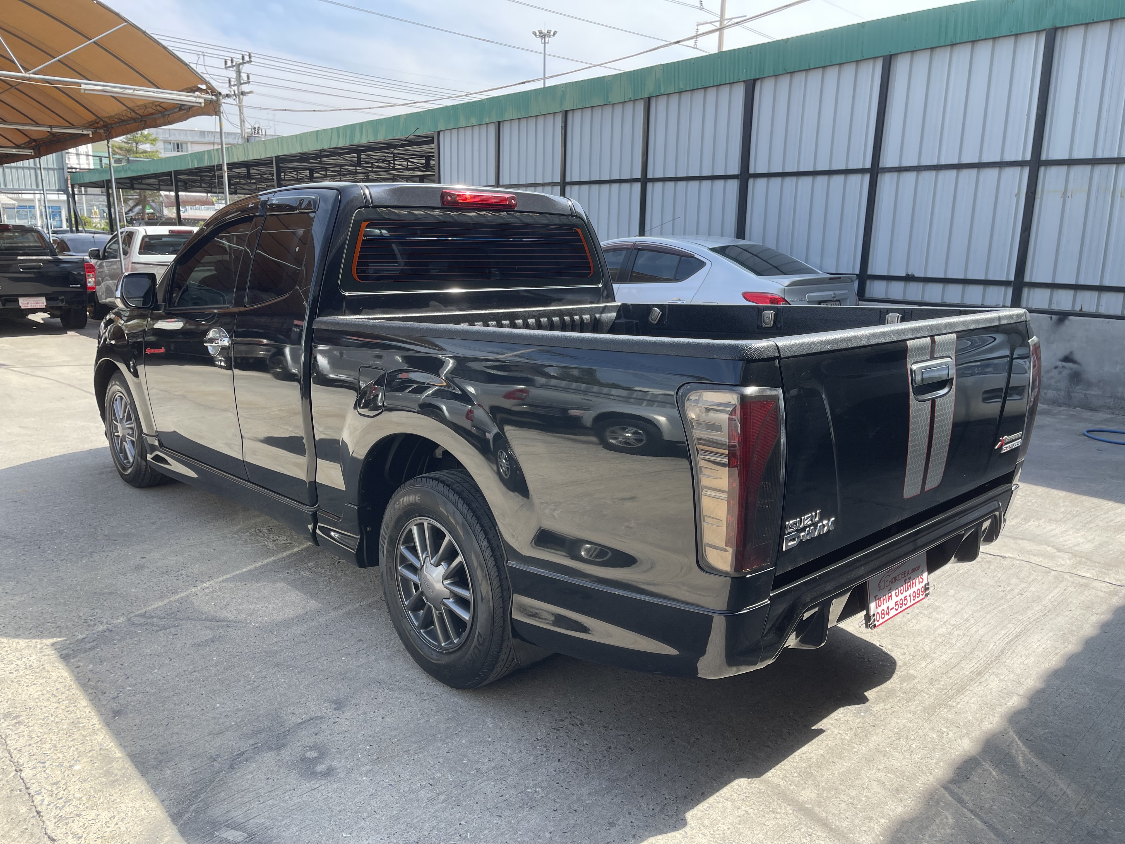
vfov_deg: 54.9
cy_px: 422
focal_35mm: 25
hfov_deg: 69.4
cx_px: 562
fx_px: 812
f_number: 1.6
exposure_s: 1/861
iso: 32
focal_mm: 5.1
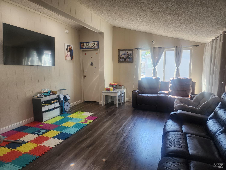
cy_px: 85
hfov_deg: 73.9
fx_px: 150
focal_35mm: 23
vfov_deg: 58.9
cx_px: 113
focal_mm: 6.4
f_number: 1.8
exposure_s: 1/180
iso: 200
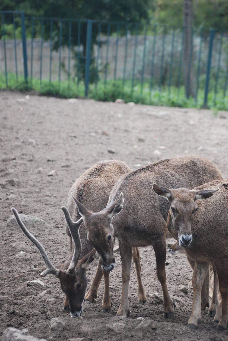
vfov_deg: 9.1
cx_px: 114
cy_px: 170
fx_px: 2131
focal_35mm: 225
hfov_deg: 6.1
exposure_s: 1/500
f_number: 4.5
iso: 320
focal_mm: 150
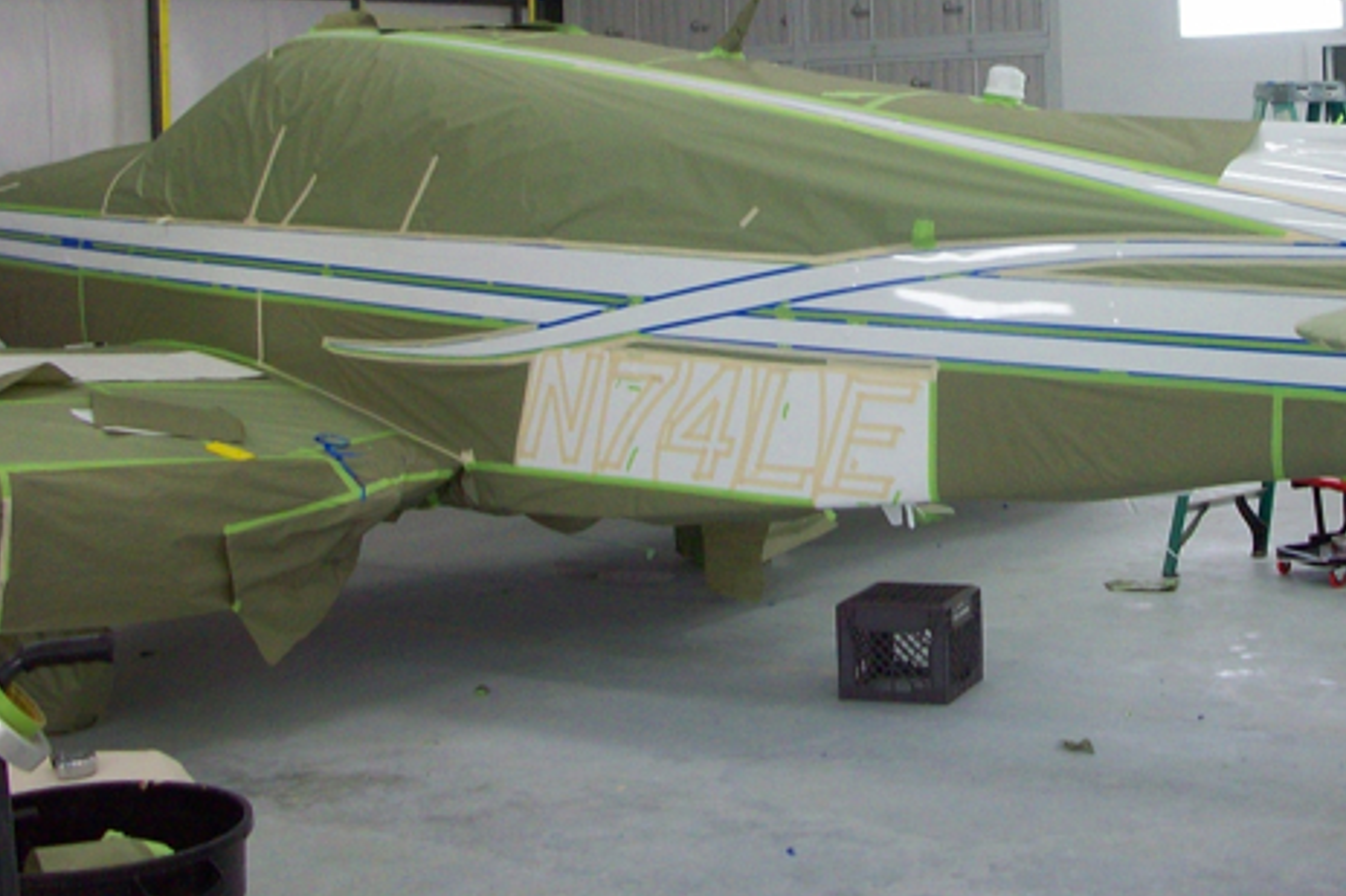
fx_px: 2280
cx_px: 1068
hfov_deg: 32.1
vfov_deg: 21.8
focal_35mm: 61
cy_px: 125
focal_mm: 5.7
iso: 95
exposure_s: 1/60
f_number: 2.8
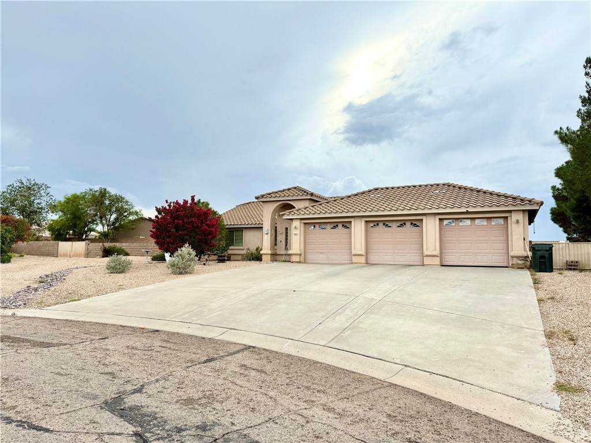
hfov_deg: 71.6
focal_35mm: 24
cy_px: 222
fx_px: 410
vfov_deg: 56.8
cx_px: 296
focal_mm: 6.76
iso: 100
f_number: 1.78
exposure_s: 1/1653
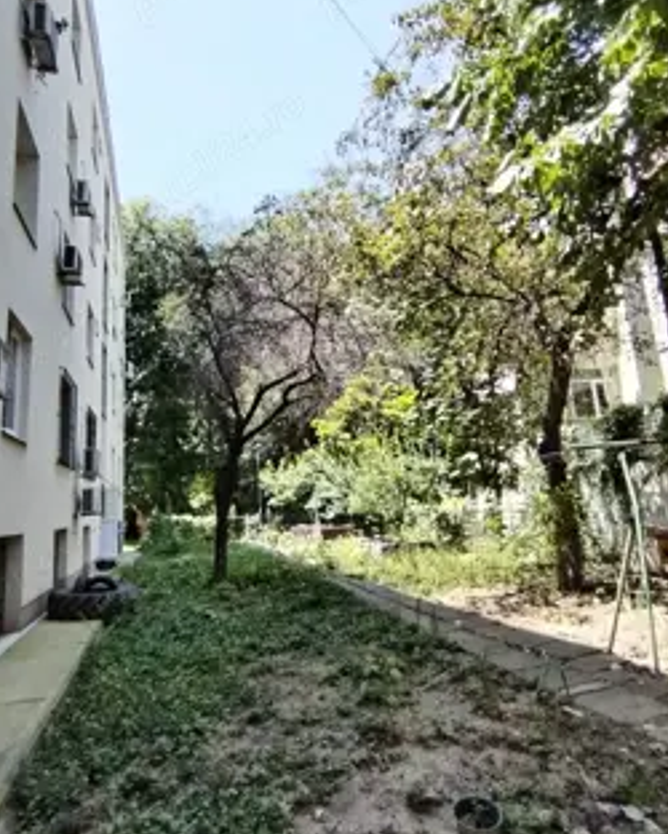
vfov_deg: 80.3
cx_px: 310
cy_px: 406
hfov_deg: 68.1
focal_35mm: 20
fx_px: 494
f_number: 2.2
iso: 100
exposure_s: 1/248
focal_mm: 1.42
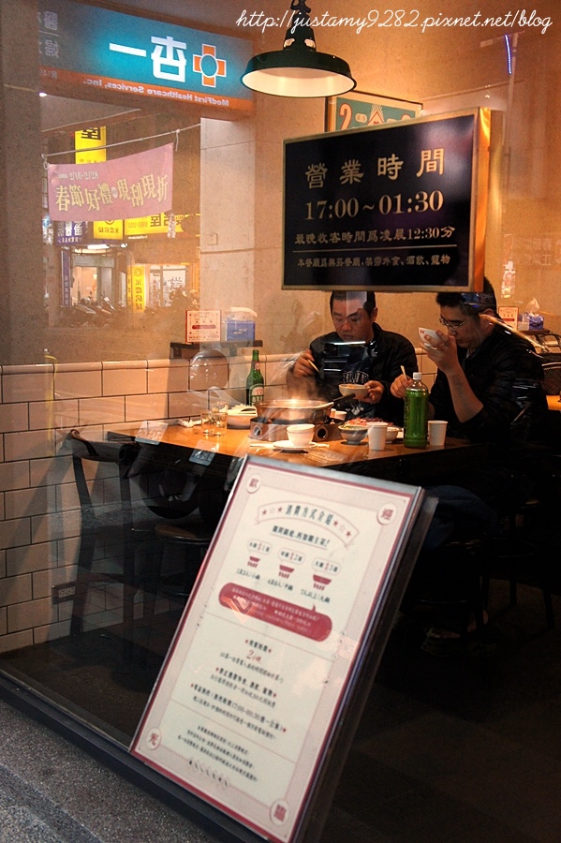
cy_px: 422
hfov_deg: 30.8
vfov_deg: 45.0
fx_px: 1018
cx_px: 280
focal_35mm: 44
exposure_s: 1/15
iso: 1600
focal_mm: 29
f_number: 5.6
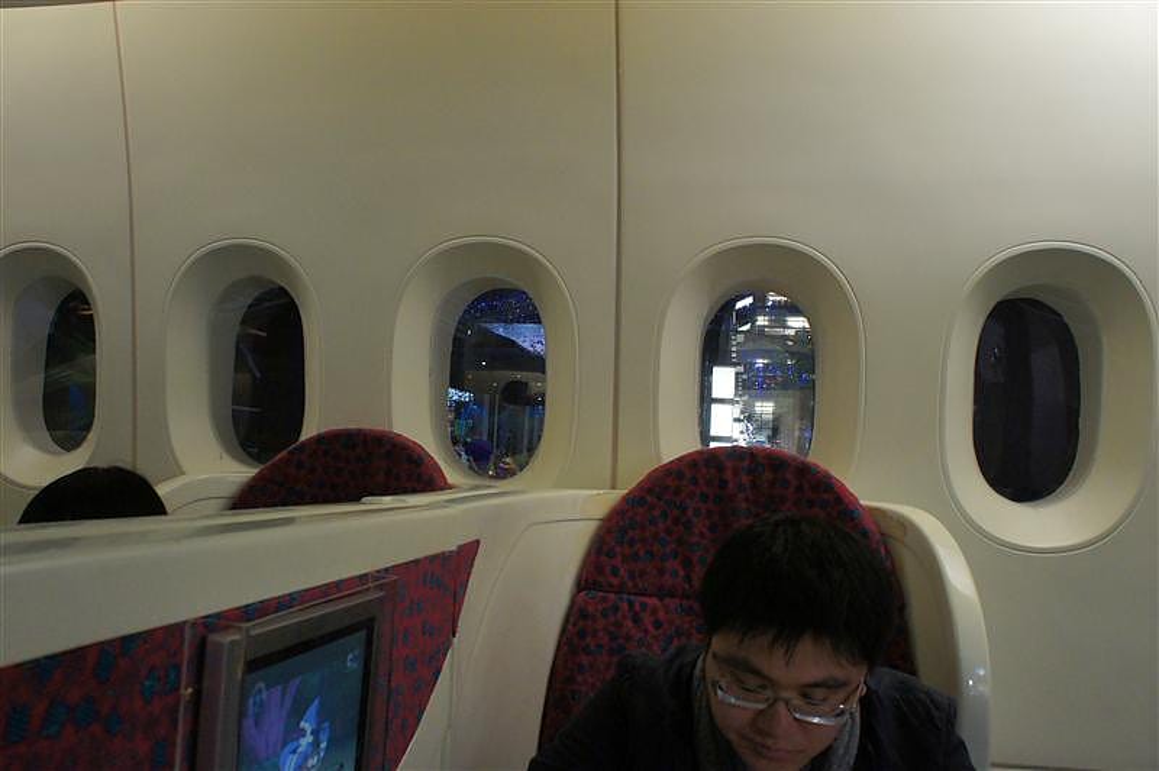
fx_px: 869
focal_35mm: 27
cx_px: 580
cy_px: 386
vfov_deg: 47.9
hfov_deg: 67.4
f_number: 6.3
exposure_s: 1/30
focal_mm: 18
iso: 1250
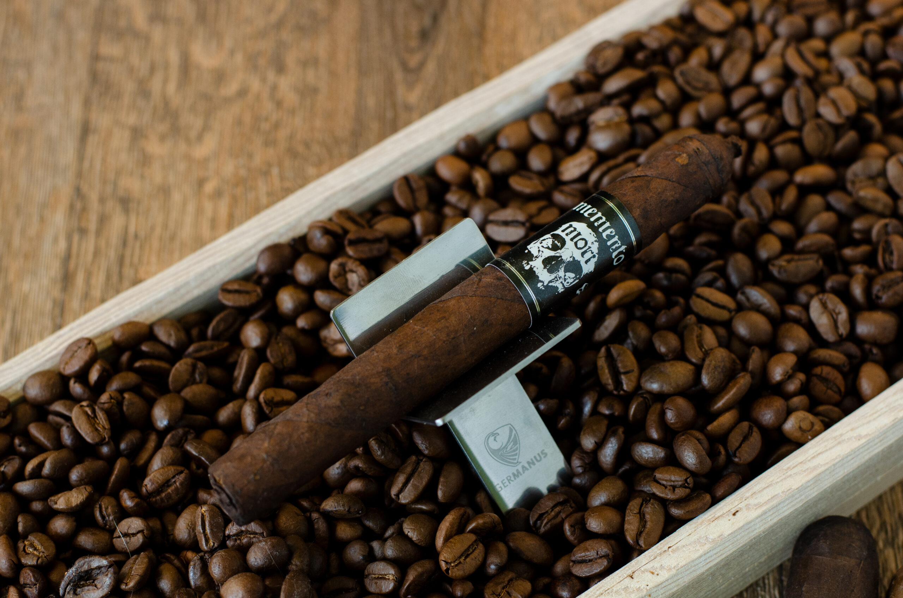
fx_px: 1877
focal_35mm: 75
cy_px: 299
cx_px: 452
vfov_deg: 18.1
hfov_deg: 27.0
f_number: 4.5
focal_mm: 50
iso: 640
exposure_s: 1/100
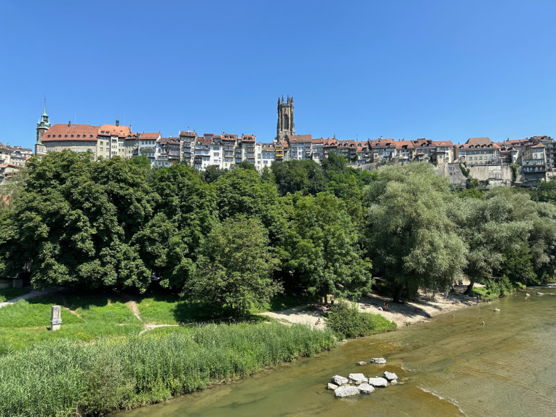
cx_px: 278
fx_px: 385
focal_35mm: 24
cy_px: 208
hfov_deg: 71.6
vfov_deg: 56.8
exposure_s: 1/2591
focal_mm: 6.9
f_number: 1.8
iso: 80
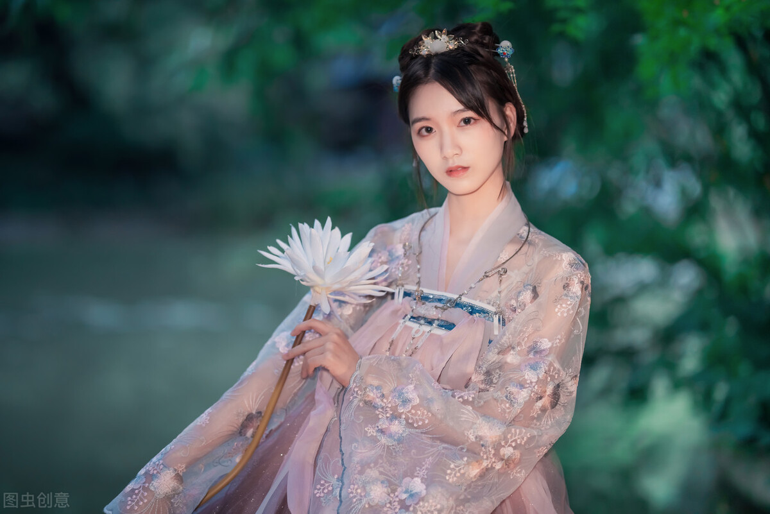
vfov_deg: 16.1
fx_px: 1819
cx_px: 385
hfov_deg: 23.9
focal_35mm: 85
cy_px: 257
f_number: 1.4
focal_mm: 85
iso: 1250
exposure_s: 1/60
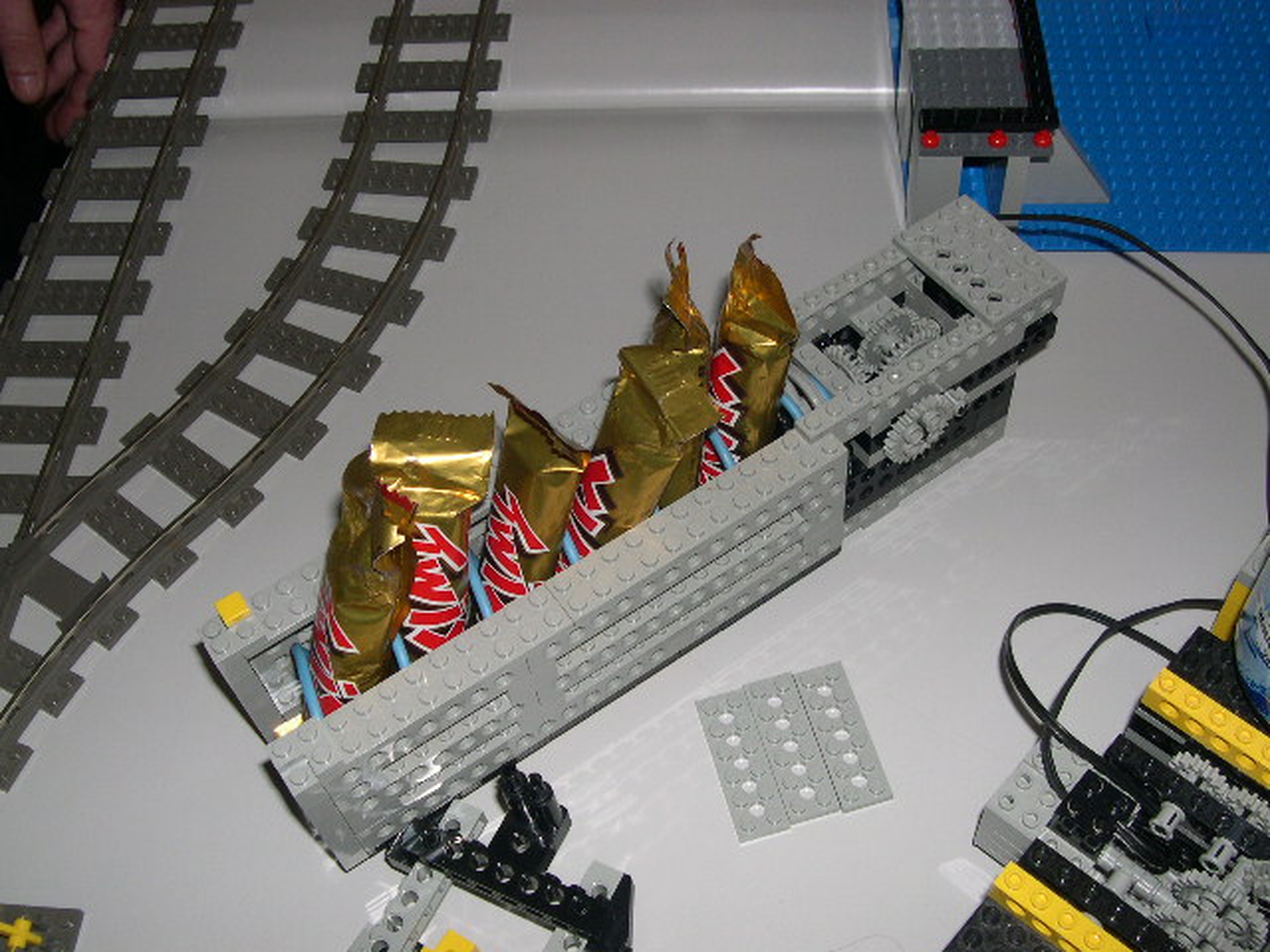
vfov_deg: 37.7
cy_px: 476
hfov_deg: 49.0
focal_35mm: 38
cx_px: 635
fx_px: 1394
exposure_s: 1/30
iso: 100
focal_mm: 8
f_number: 7.6
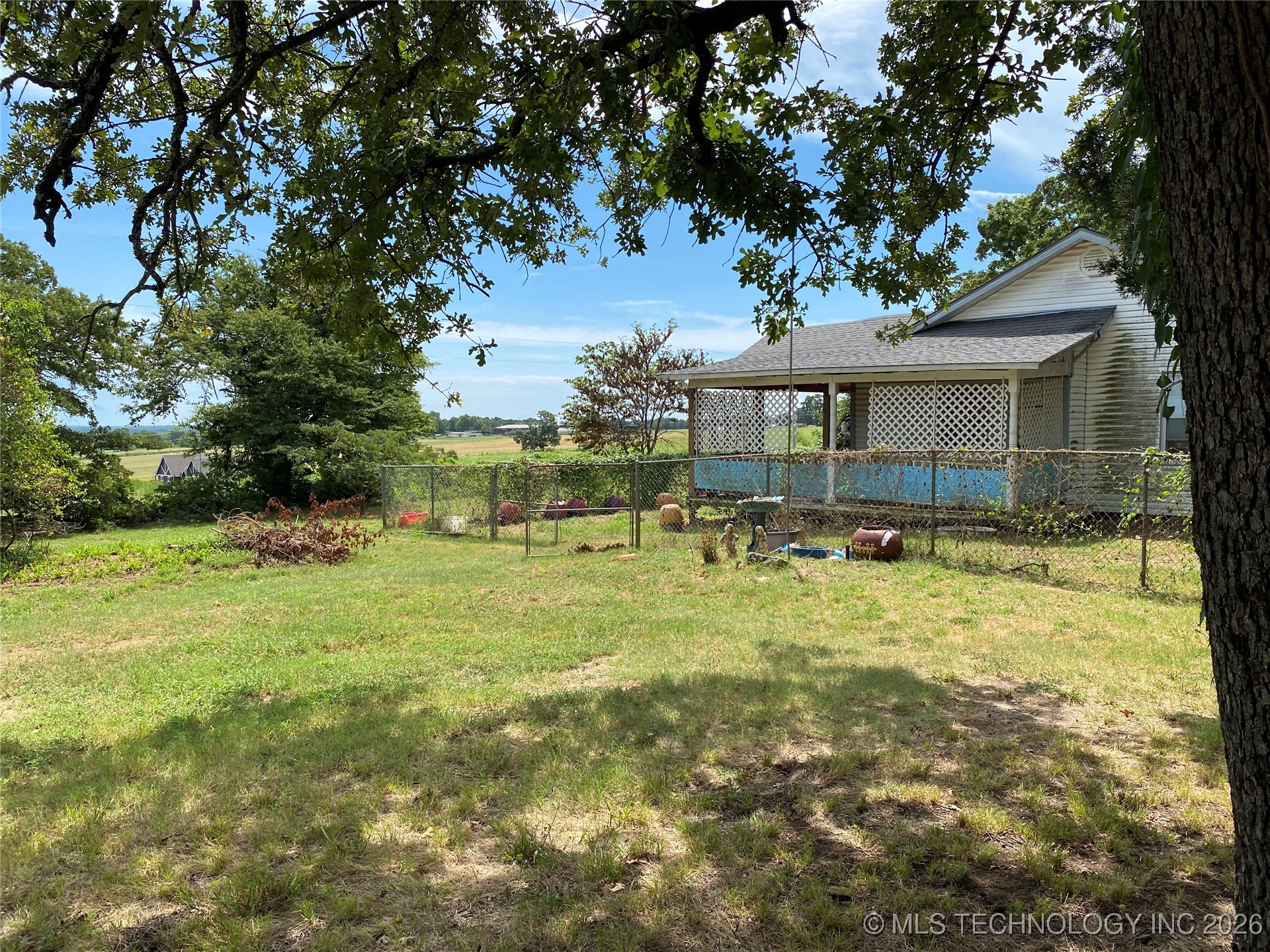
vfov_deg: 53.1
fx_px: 954
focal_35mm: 26
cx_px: 635
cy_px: 476
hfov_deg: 67.3
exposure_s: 1/1866
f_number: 1.8
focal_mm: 4.25
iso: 32
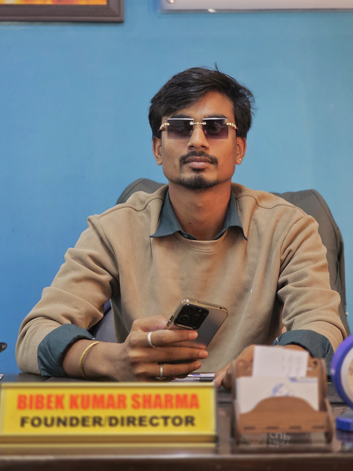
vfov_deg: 23.8
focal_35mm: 82
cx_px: 179
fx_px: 1115
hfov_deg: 18.0
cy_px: 241
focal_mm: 7.9
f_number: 2.4
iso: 800
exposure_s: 1/33.4
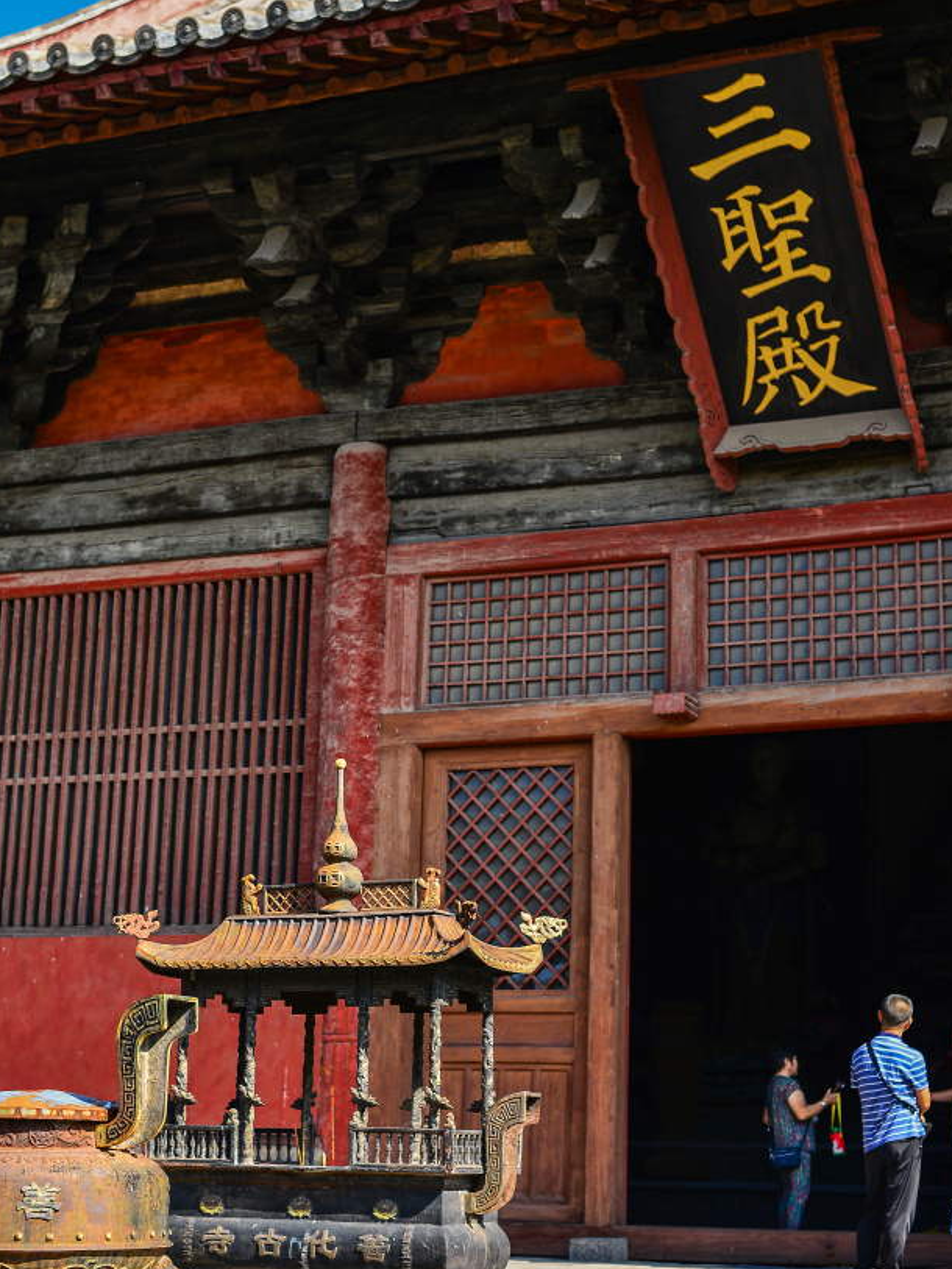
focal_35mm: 71
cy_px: 598
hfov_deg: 20.7
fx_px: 2603
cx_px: 386
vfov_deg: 27.4
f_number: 3.2
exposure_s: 1/1000
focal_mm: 50
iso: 100
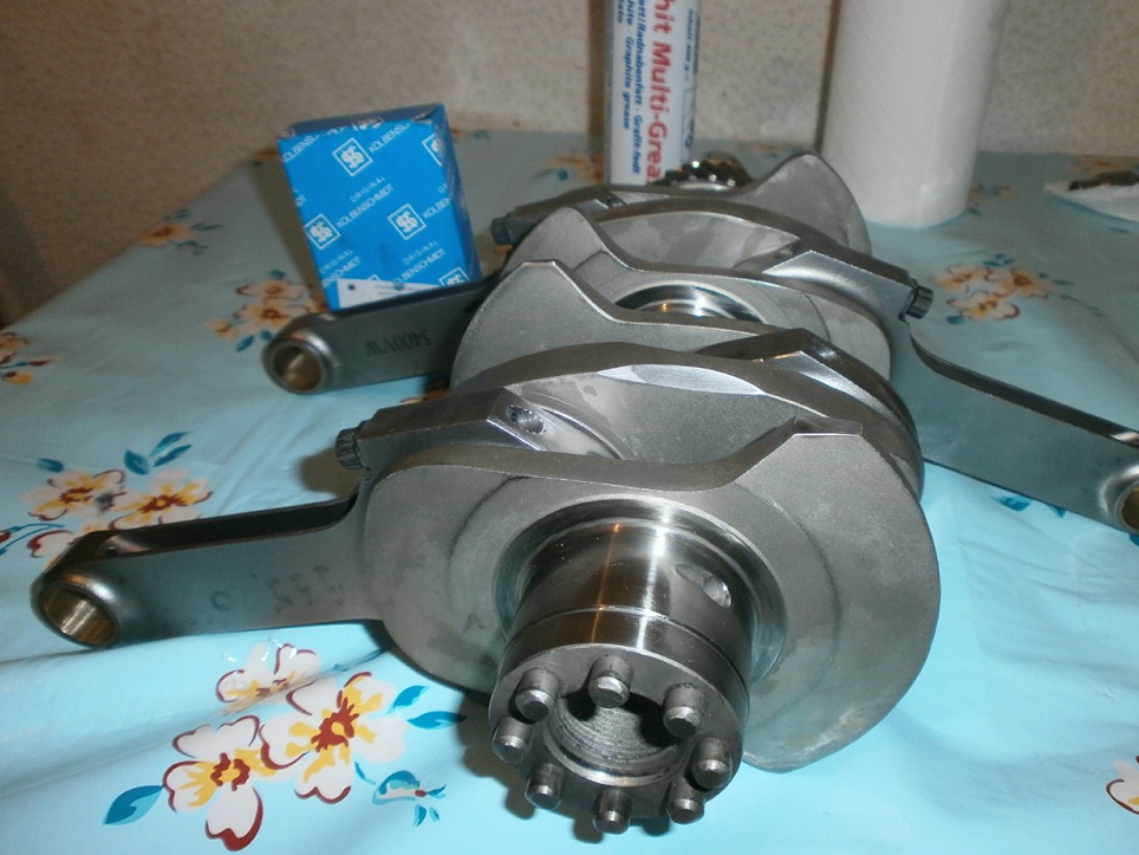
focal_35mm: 28
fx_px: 921
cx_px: 588
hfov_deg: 63.4
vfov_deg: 49.7
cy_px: 430
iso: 125
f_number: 2.9
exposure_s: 1/30
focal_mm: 4.8
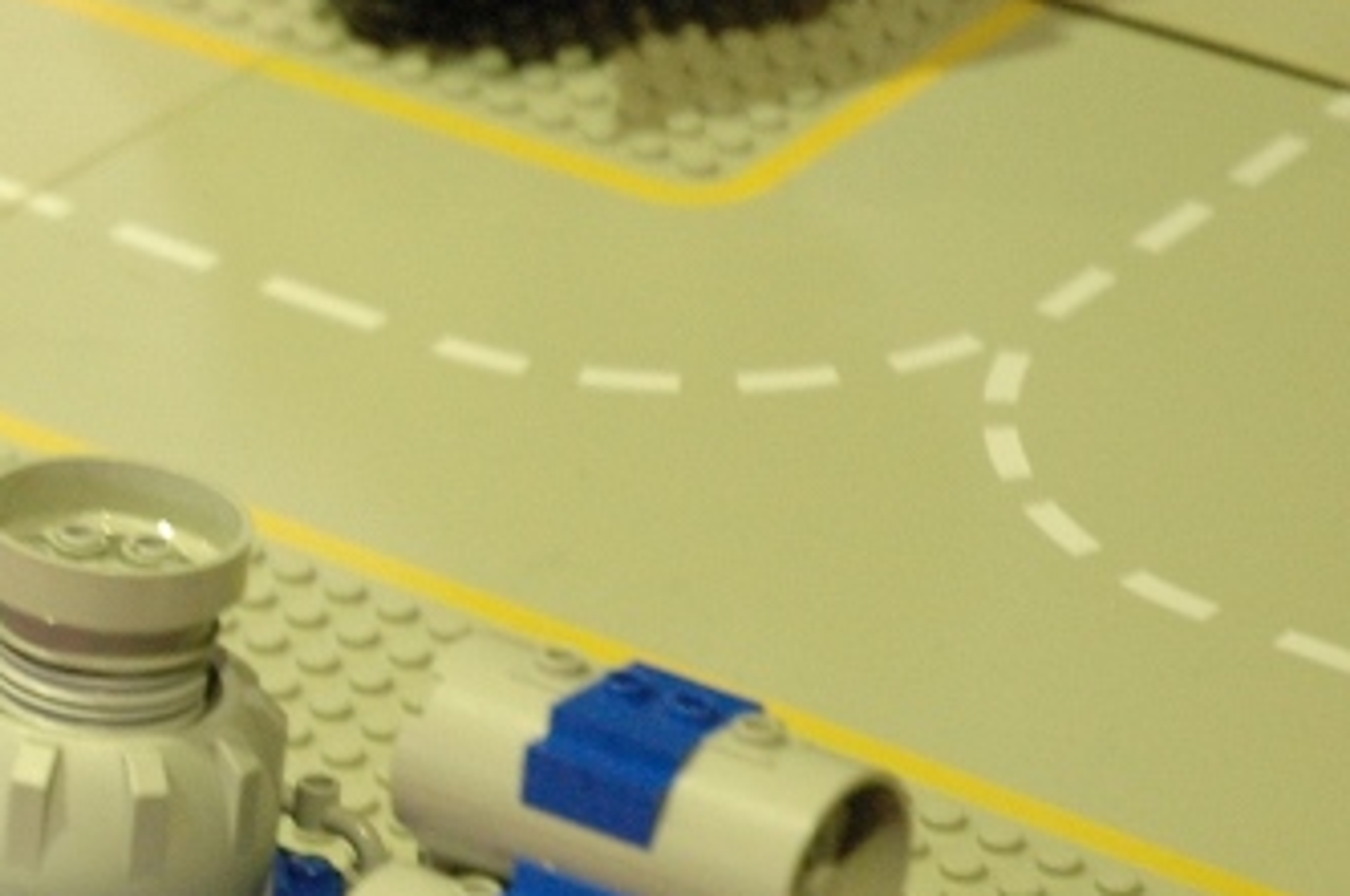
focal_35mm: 240
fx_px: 8987
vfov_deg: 5.7
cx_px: -592
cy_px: 454
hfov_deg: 8.4
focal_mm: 52
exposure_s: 1/13
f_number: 5
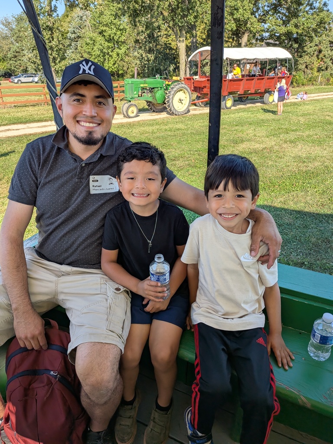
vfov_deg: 71.6
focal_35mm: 24
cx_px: 166
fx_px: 308
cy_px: 222
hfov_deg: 56.8
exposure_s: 1/728
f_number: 1.7
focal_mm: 4.53
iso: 26
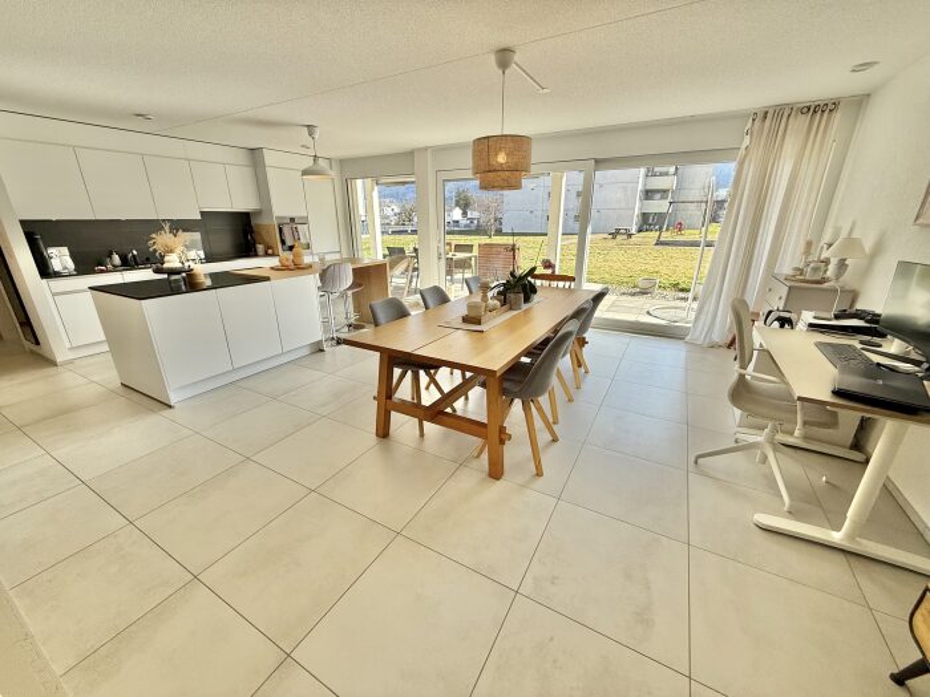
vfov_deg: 85.7
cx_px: 465
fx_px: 376
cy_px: 348
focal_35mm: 14
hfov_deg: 102.1
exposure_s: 1/321
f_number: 2.2
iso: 50
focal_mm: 2.22
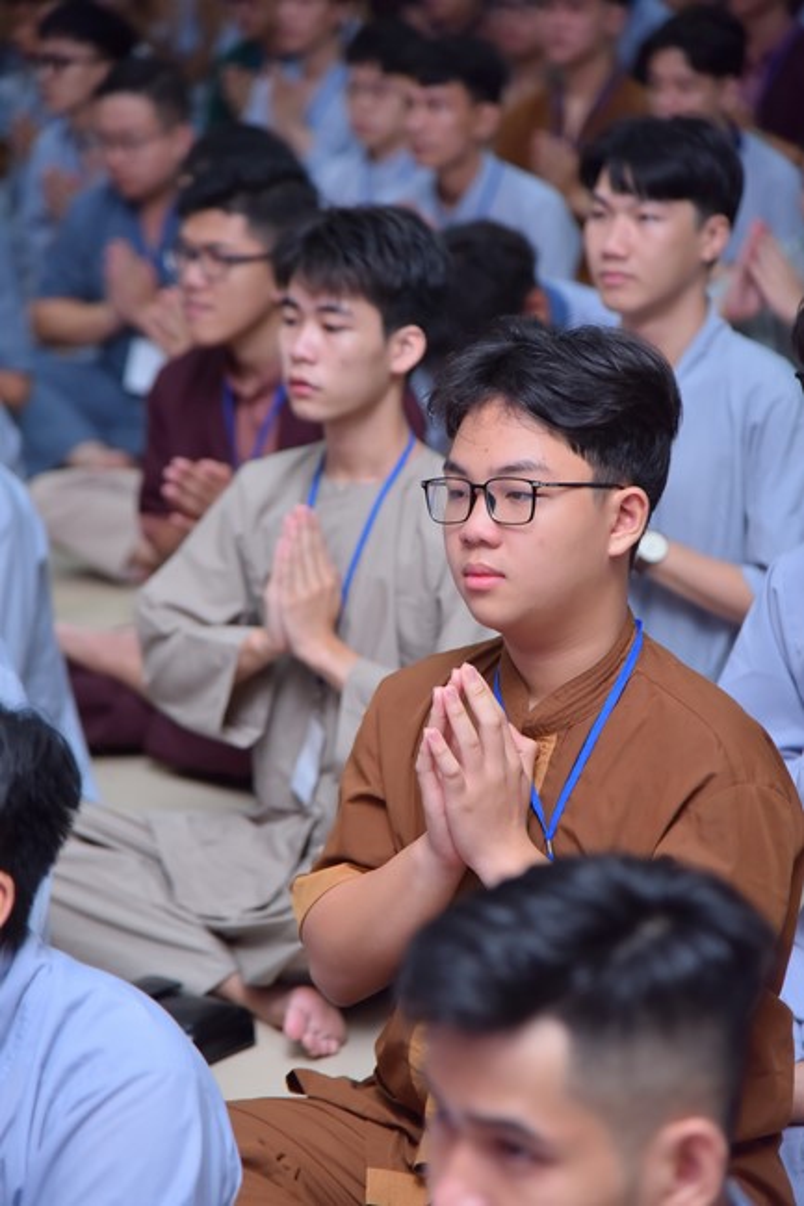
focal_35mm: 120
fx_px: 4022
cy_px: 603
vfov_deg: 17.1
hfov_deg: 11.4
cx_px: 402
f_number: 4.5
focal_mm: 120
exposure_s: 1/160
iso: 1250
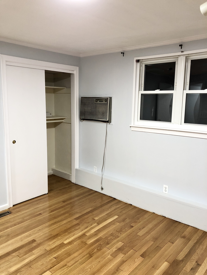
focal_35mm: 28
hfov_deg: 49.7
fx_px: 223
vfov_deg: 63.4
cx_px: 104
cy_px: 138
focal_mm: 3.99
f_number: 1.8
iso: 50
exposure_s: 1/15
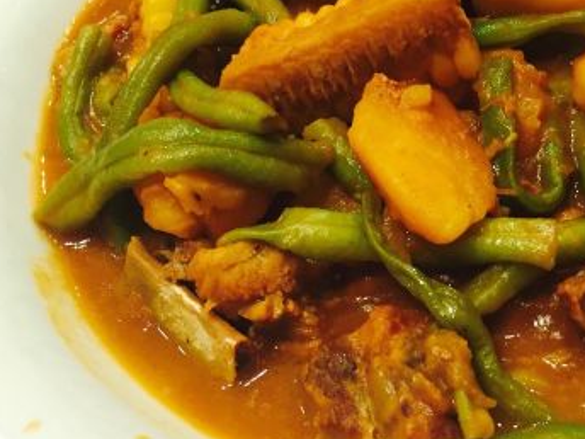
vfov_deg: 24.8
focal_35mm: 59
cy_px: 185
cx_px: 480
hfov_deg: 31.7
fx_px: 997
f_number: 2.2
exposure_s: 1/33
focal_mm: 4.15
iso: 40
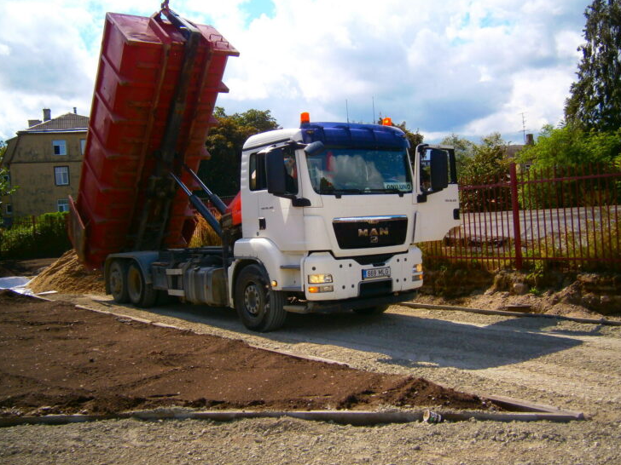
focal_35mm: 38
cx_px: 297
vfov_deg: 37.7
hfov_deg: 49.0
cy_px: 230
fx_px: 682
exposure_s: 1/1000
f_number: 3.1
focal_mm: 6.4
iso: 80
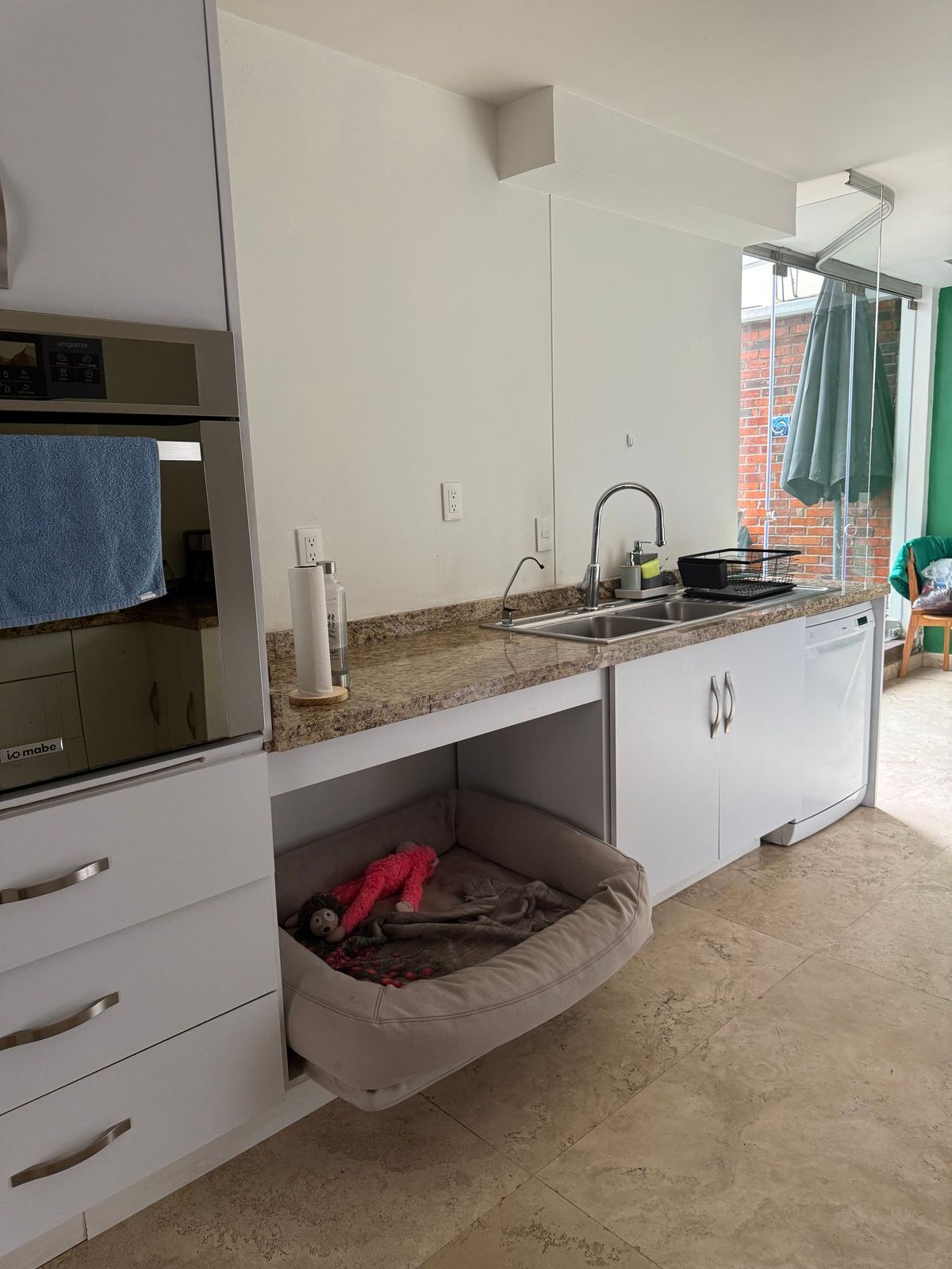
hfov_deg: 56.8
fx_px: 880
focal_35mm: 24
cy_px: 634
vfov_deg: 71.6
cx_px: 476
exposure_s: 1/67
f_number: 1.78
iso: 200
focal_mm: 6.76
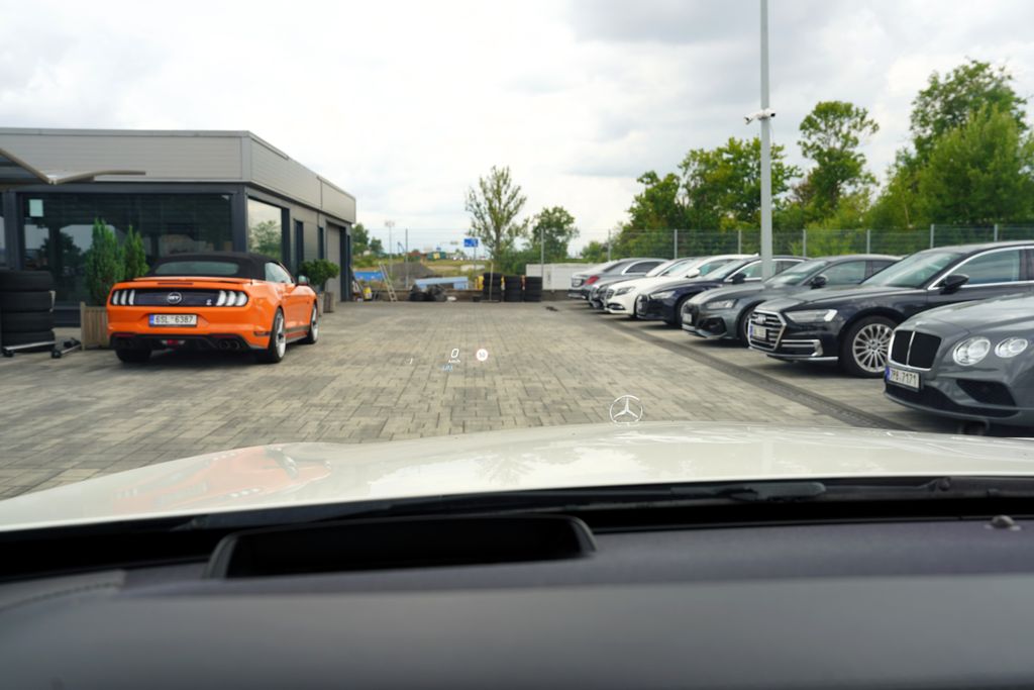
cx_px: 517
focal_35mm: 30
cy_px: 345
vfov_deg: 43.6
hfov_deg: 61.9
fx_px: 862
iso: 100
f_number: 6.3
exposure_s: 1/160
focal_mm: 30
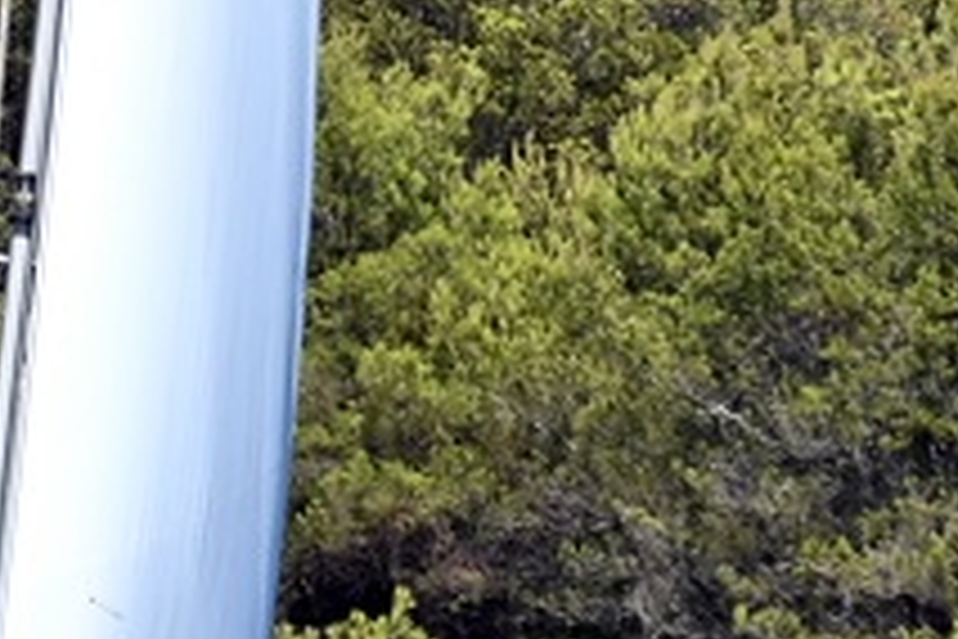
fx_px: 56145
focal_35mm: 2110
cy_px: 92
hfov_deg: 1.0
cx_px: 135
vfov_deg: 0.7
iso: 250
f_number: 5.6
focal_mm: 300
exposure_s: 1/1600
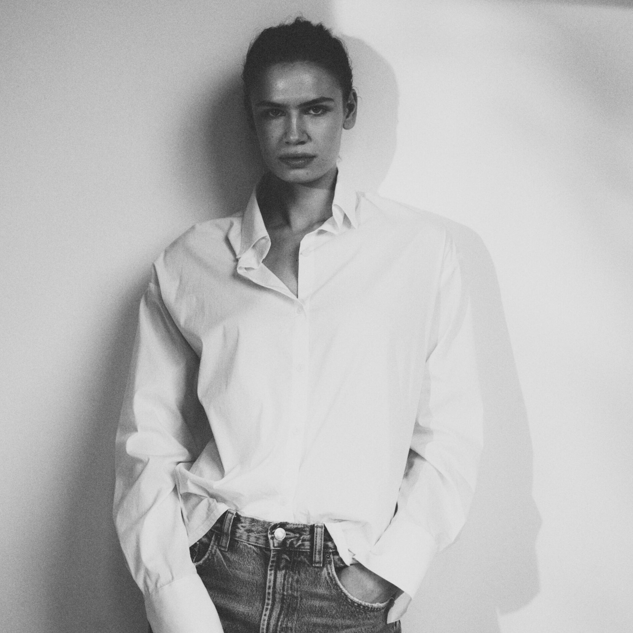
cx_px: 318
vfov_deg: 27.7
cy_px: 278
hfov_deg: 27.7
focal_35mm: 62
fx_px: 1283
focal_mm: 80
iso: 400
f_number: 4
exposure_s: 1/250
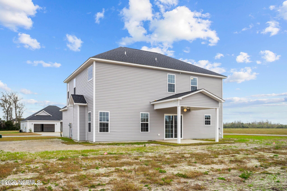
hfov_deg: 63.7
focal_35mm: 29
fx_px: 231
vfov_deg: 45.0
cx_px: 144
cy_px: 96
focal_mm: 29
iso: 160
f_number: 8
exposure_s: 1/320
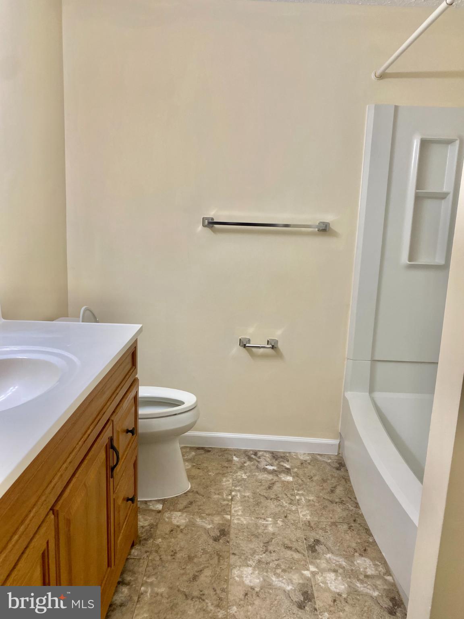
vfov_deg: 67.3
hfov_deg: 53.1
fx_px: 465
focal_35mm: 26
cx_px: 232
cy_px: 310
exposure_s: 1/120
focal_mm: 4.25
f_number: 1.8
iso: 100
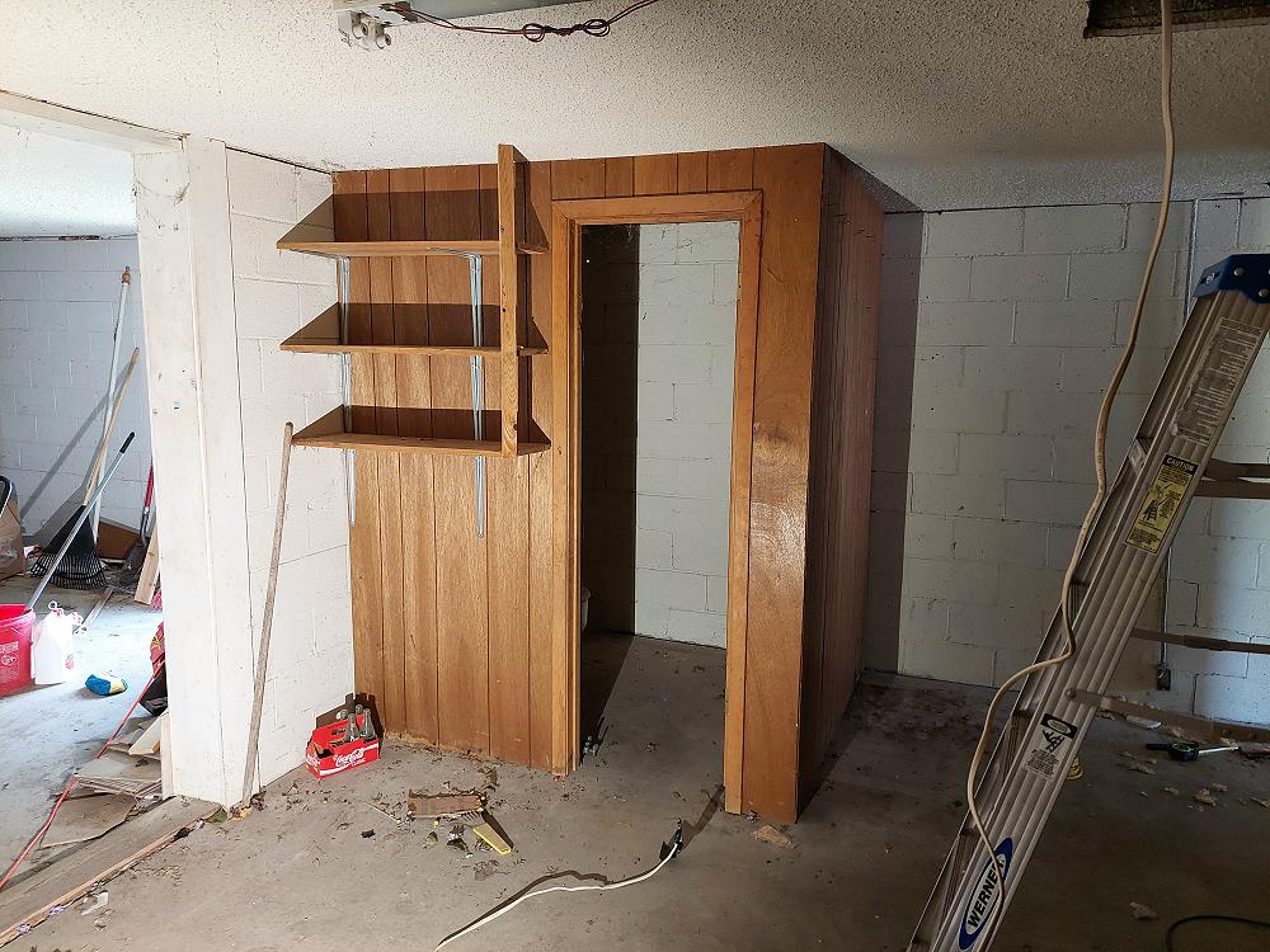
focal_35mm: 24
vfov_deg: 56.8
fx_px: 881
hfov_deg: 71.6
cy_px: 476
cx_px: 635
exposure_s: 1/60
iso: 320
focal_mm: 5.23
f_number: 1.8
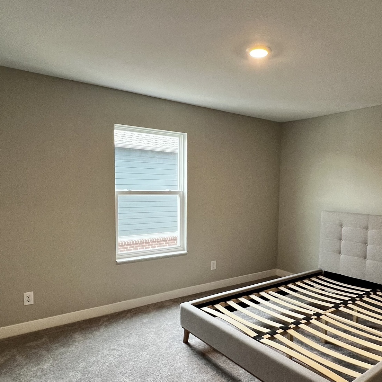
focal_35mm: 24
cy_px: 212
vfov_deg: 64.8
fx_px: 300
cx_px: 235
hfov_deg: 64.2
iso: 200
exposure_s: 1/120
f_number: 1.8
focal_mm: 1.57
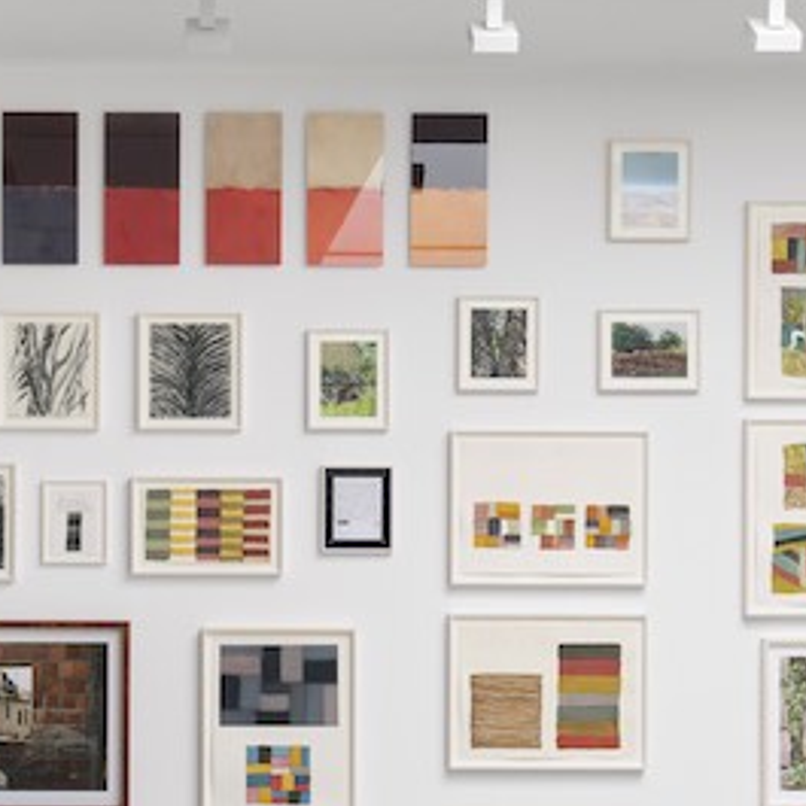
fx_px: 1581
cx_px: 210
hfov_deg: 28.2
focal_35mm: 60
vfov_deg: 28.5
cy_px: 490
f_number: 9
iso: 100
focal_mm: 23
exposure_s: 1/10
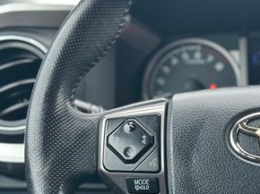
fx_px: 796
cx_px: 270
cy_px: 162
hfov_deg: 18.0
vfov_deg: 13.9
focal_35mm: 106
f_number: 1.78
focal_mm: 6.86
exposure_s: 1/60
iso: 320
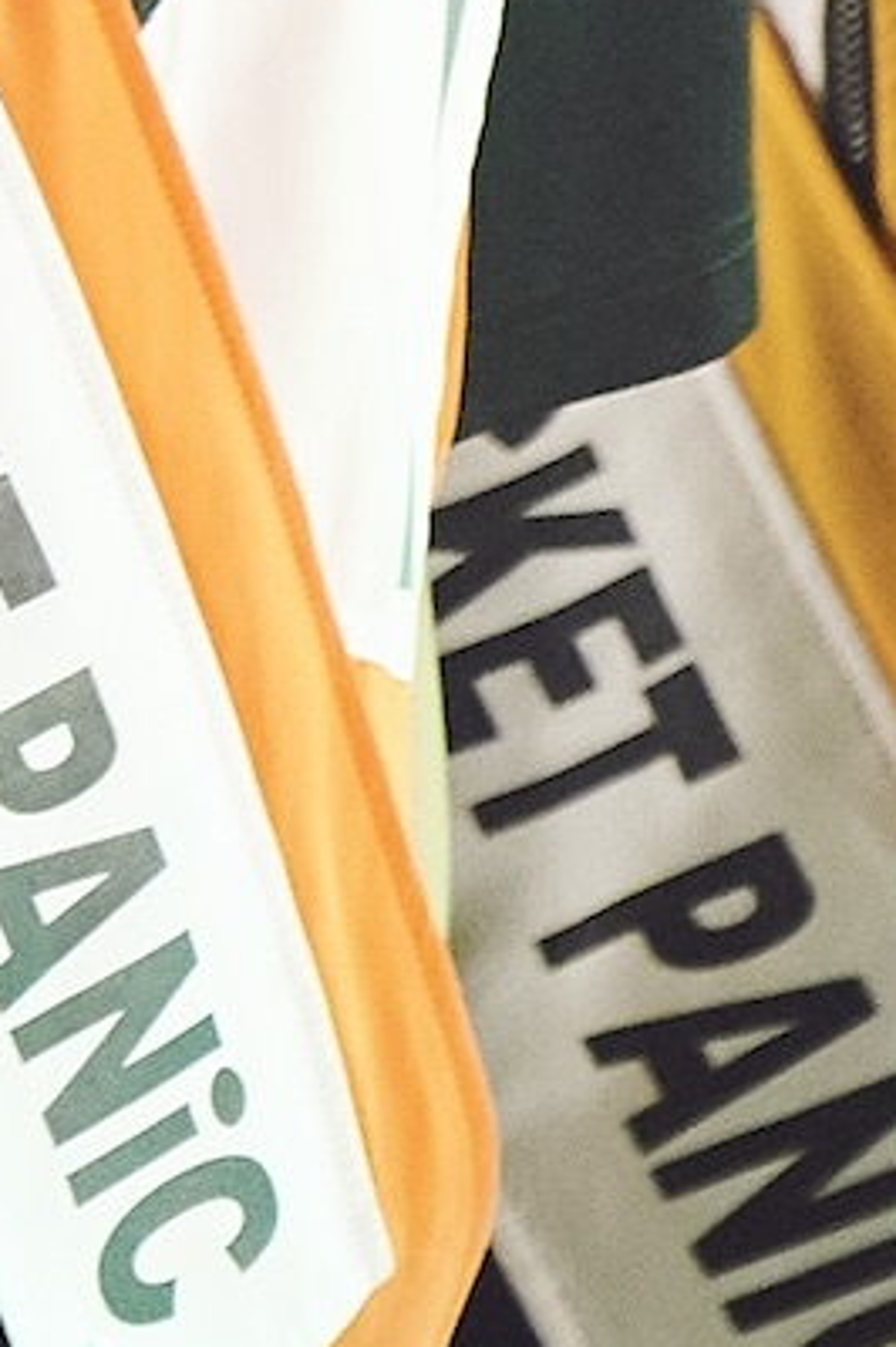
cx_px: -273
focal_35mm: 1442
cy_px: -1106
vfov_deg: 1.4
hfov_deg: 1.0
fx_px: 53924
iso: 3200
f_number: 5.6
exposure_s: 1/500
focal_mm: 320
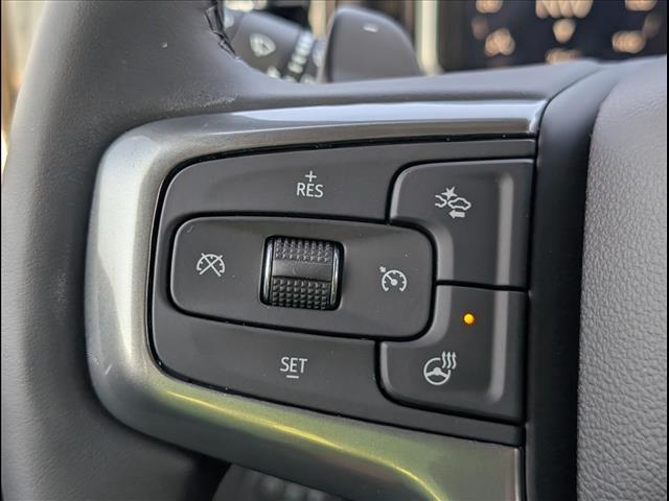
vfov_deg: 29.7
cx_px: 334
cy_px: 250
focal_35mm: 49
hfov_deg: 38.9
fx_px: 947
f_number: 1.68
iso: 217
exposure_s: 1/833
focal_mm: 6.9
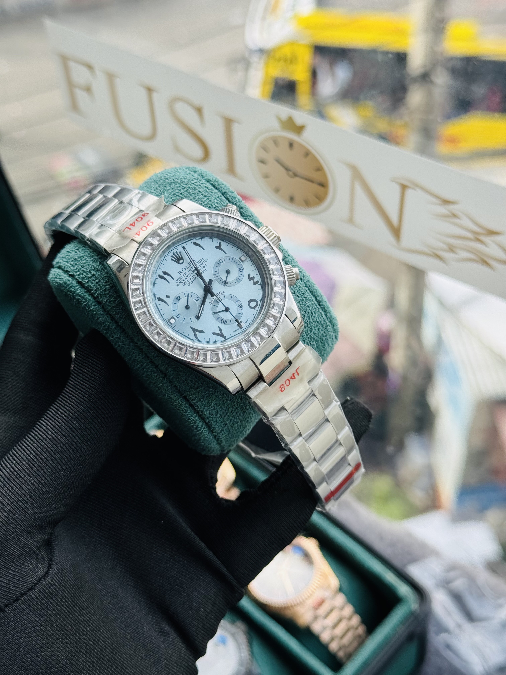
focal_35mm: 48
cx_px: 253
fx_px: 936
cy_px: 338
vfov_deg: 39.7
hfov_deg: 30.3
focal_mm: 6.76
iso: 64
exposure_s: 1/488
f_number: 1.78
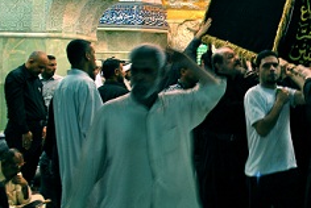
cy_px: 55
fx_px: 484
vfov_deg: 24.0
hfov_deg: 34.1
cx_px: 266
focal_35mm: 56
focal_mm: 18
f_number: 5.6
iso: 400
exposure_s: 1/25
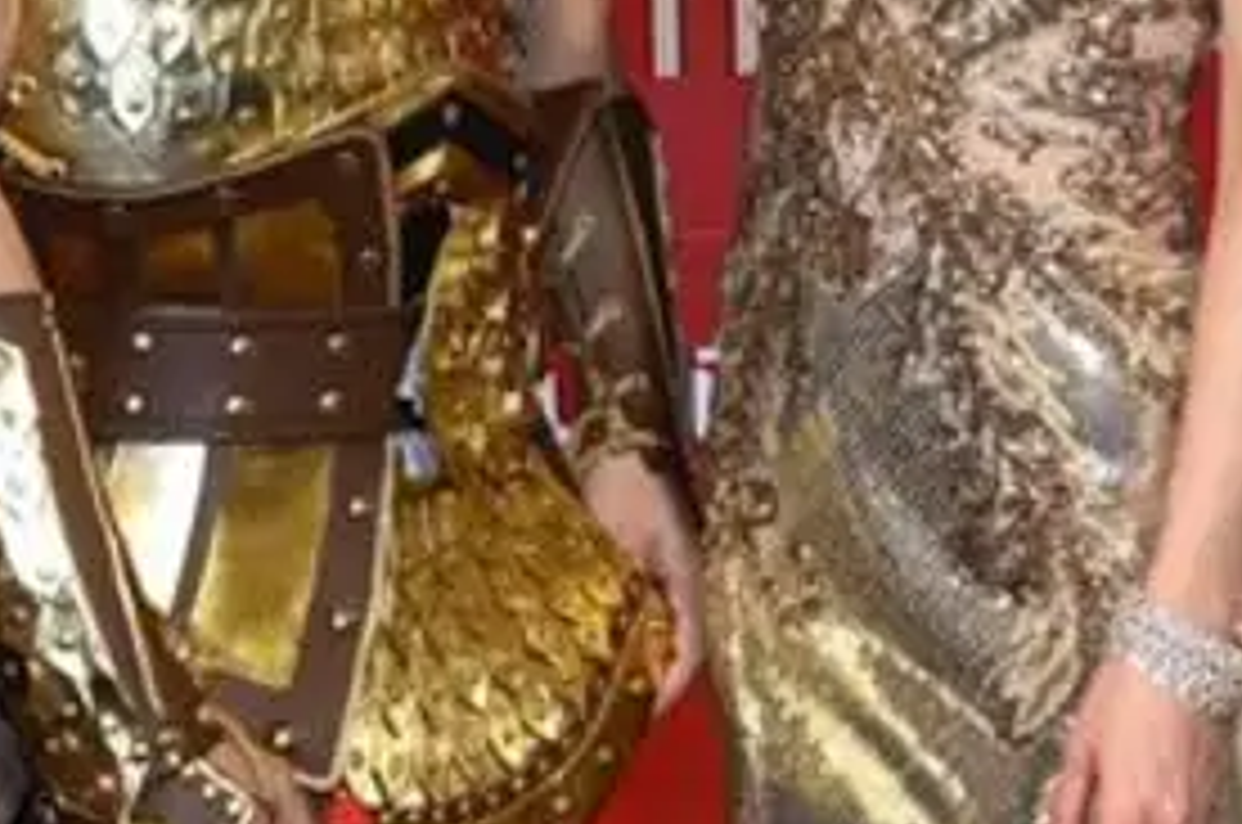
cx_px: 662
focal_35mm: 99
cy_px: -254
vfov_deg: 13.3
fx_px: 3410
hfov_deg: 20.6
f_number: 4.5
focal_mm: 35
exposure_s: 1/250
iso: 1000
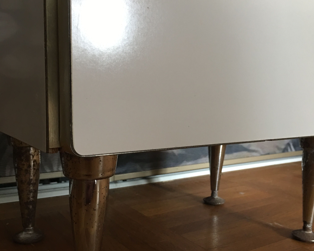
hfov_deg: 47.9
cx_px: 157
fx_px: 353
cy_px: 150
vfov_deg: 39.0
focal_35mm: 38
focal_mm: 4.15
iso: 80
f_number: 2.2
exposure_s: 1/10
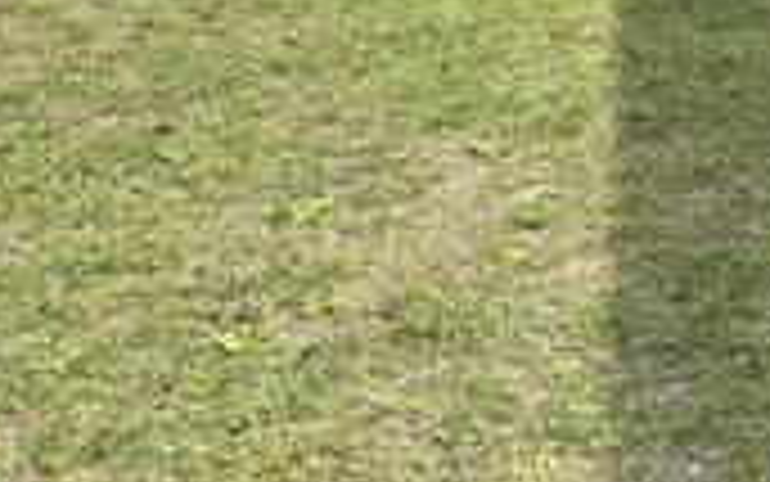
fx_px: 1490
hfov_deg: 25.5
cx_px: 964
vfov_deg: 16.6
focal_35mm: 71
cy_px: -252
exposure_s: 1/1103
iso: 50
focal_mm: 5.96
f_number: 1.6
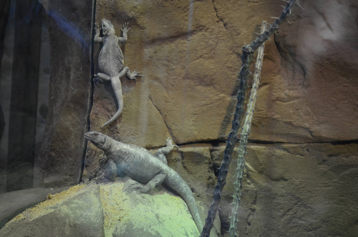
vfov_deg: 16.5
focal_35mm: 82
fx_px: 819
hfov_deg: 24.7
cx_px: 179
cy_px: 118
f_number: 5.6
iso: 640
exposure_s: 1/60
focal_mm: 55
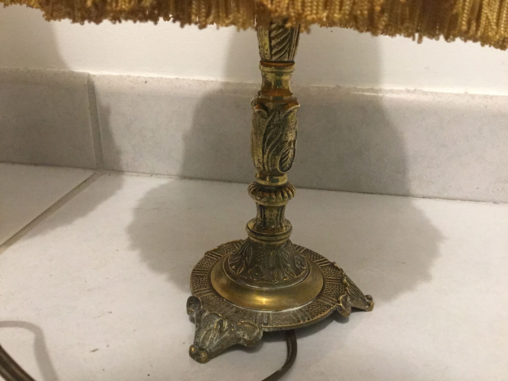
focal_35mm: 31
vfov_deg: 45.4
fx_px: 455
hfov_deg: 58.4
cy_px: 190
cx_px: 254
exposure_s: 1/17
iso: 320
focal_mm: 3.3
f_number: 2.4
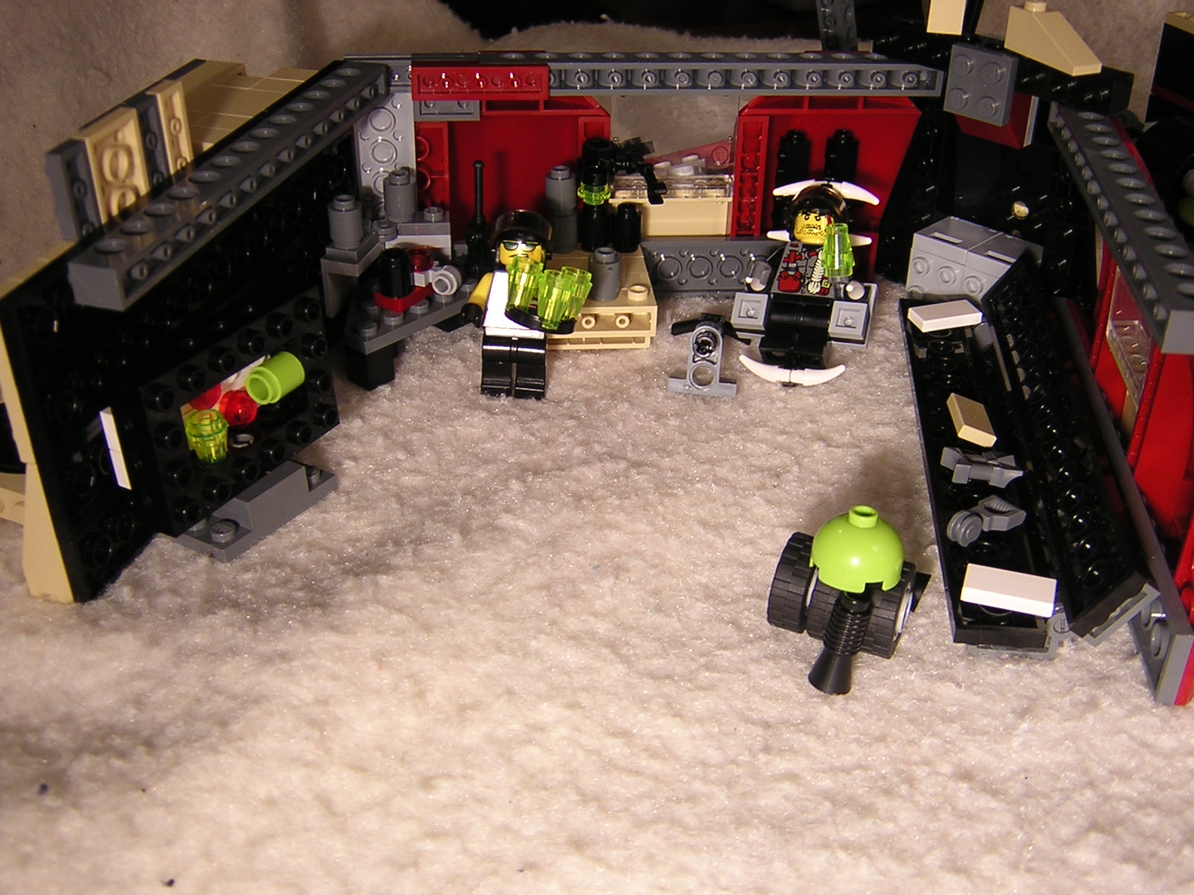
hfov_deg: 51.4
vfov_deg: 39.7
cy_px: 448
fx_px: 1242
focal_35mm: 36
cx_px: 597
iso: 100
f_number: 2.6
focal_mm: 4.7
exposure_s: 1/80.7
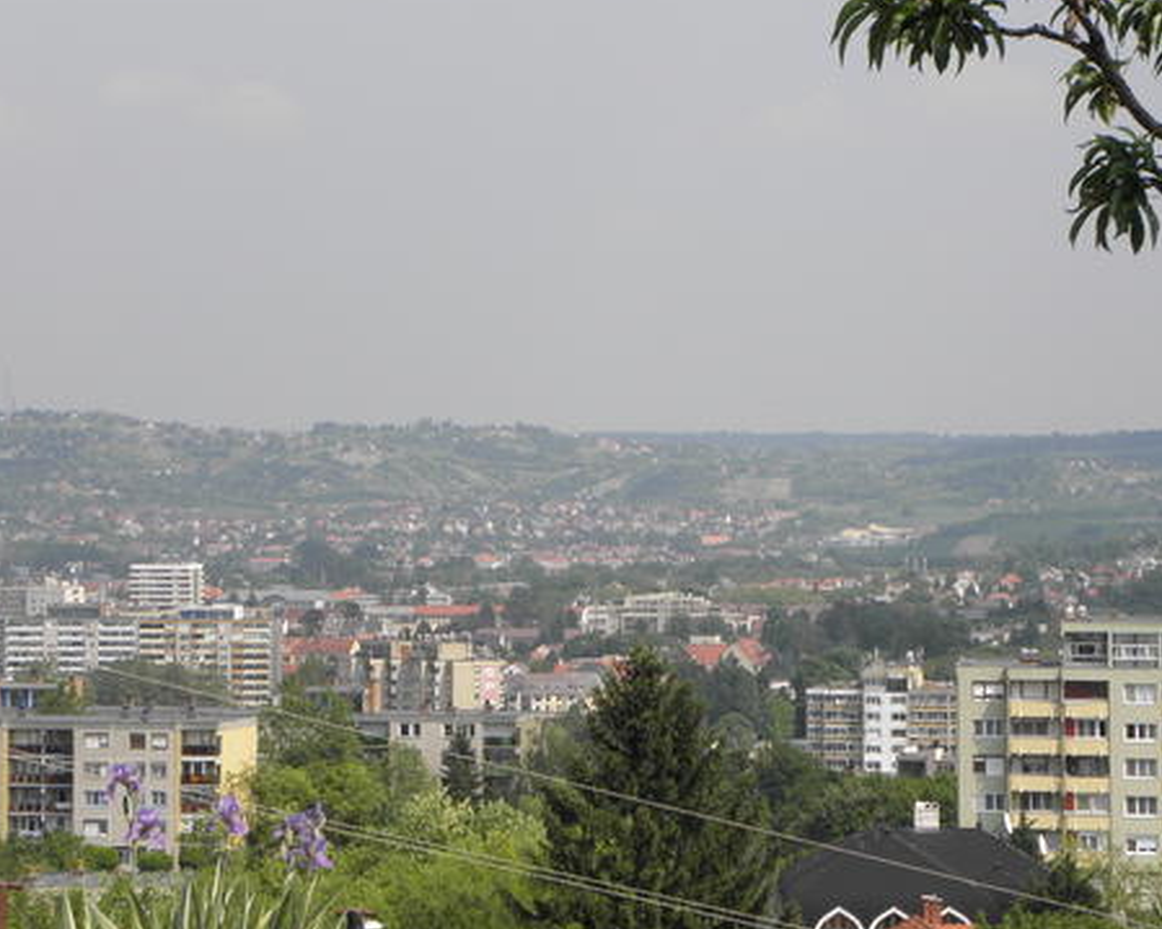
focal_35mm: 142
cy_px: 520
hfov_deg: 13.6
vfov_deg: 10.9
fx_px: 4882
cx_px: 637
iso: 64
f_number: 5.6
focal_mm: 18.29
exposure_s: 1/250
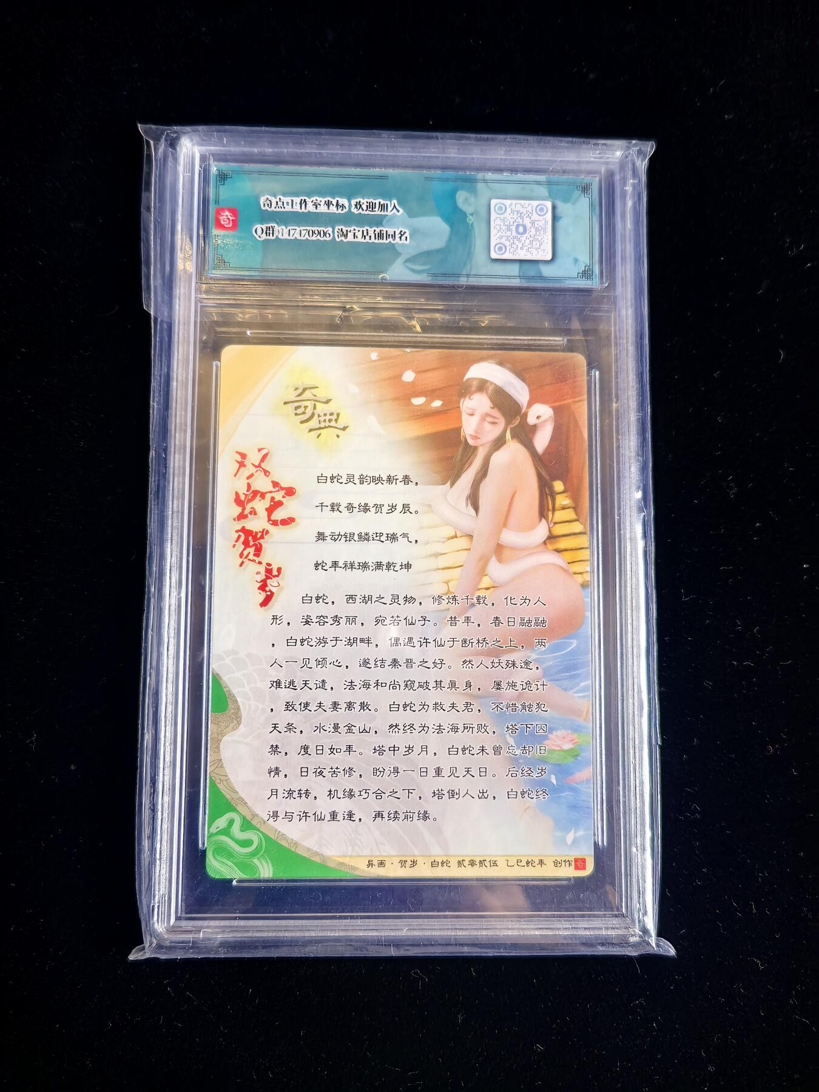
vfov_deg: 65.3
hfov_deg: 51.4
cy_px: 546
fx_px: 852
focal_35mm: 27
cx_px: 410
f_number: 1.8
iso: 320
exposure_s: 1/100
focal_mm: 5.35
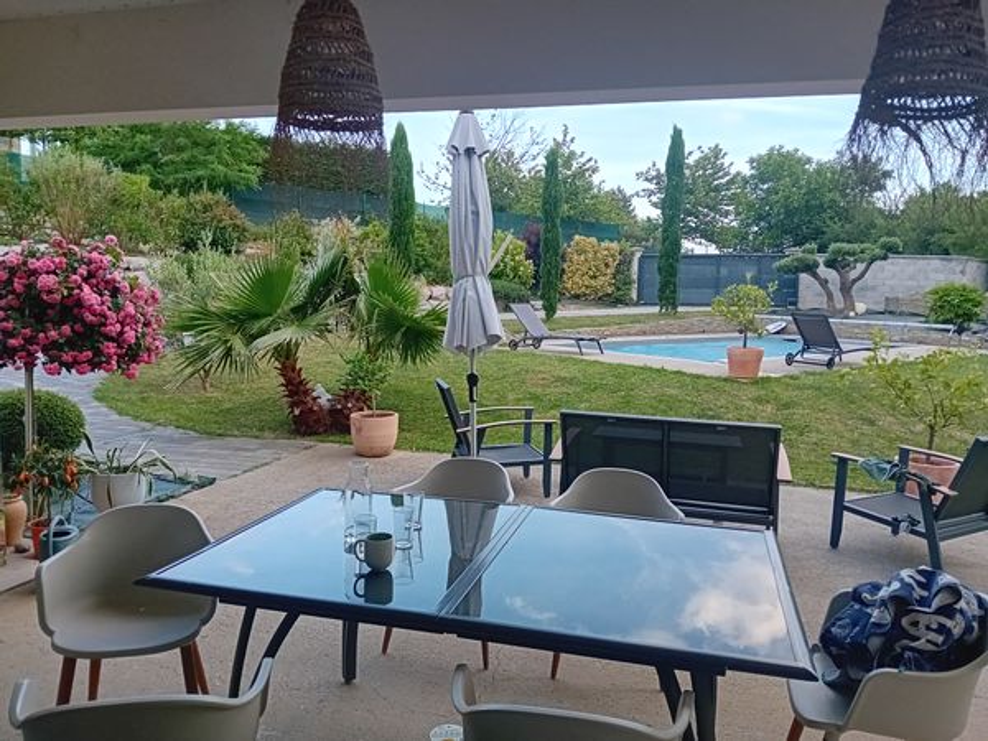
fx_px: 742
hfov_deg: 67.3
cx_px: 494
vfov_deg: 53.1
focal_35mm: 26
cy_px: 370
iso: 160
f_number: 1.8
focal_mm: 3.98
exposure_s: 1/125
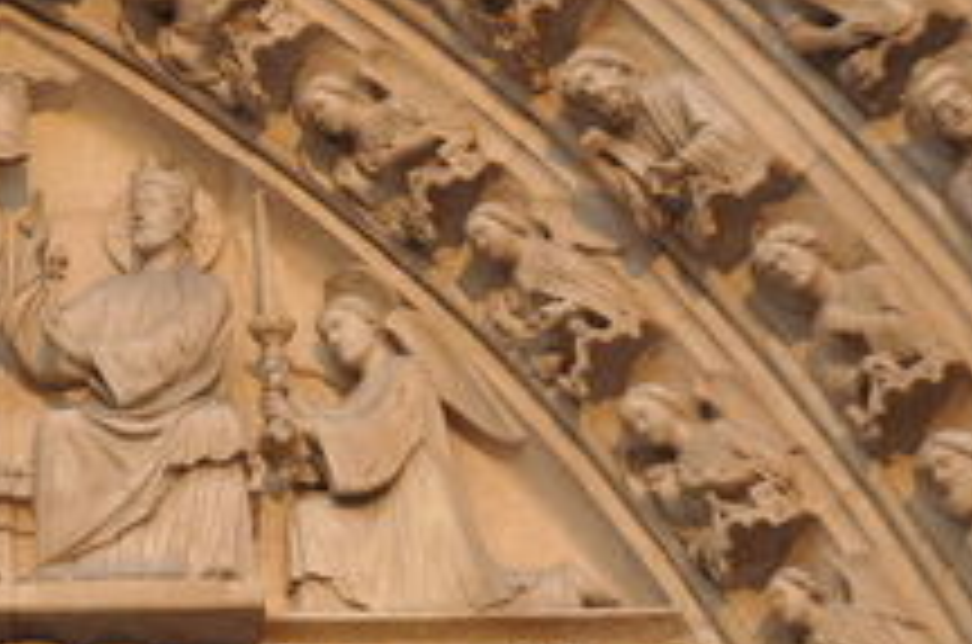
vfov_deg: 8.9
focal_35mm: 153
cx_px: 18
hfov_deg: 13.3
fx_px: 4122
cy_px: 572
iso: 200
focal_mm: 50
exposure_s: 1/50
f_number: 4.8
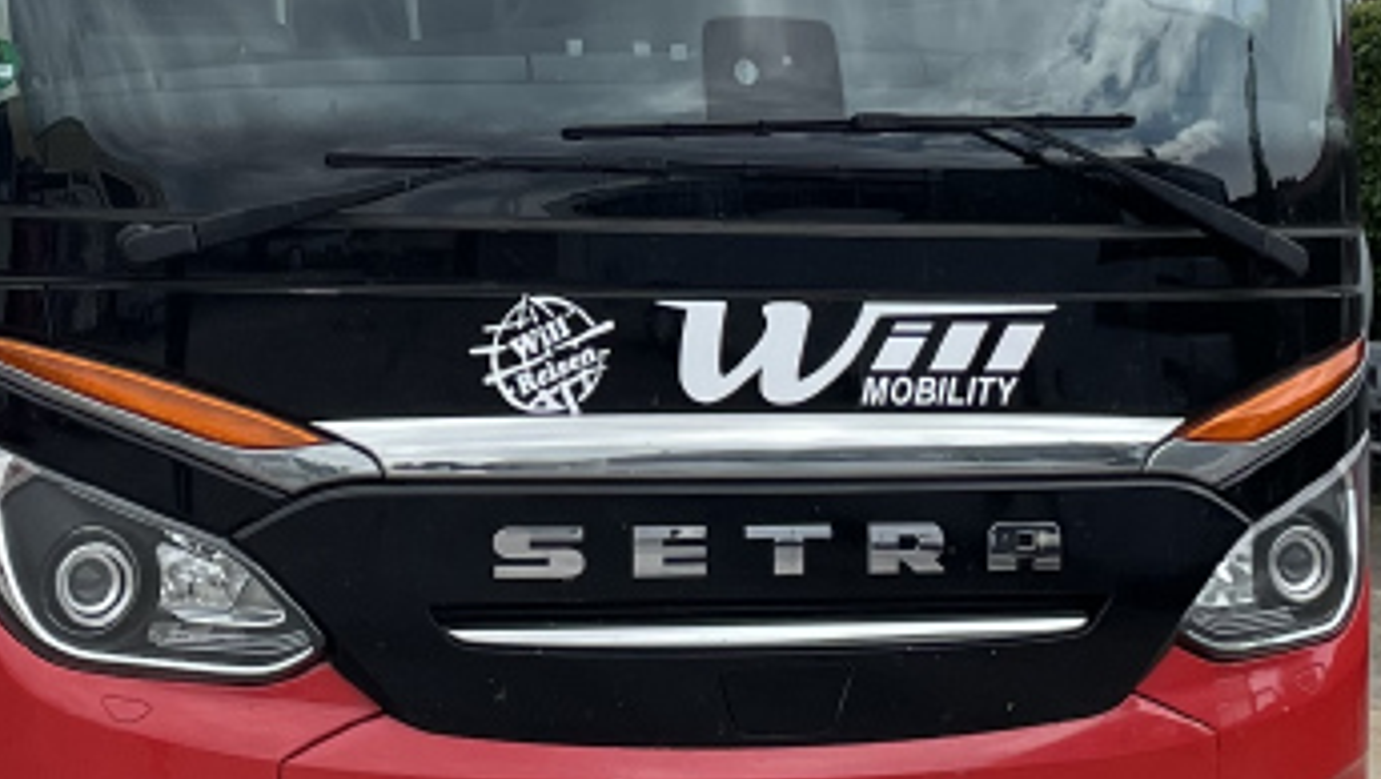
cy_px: -110
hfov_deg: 19.7
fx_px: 3921
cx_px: 205
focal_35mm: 107
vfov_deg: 11.2
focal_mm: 4.2
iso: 32
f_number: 1.6
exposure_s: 1/2959
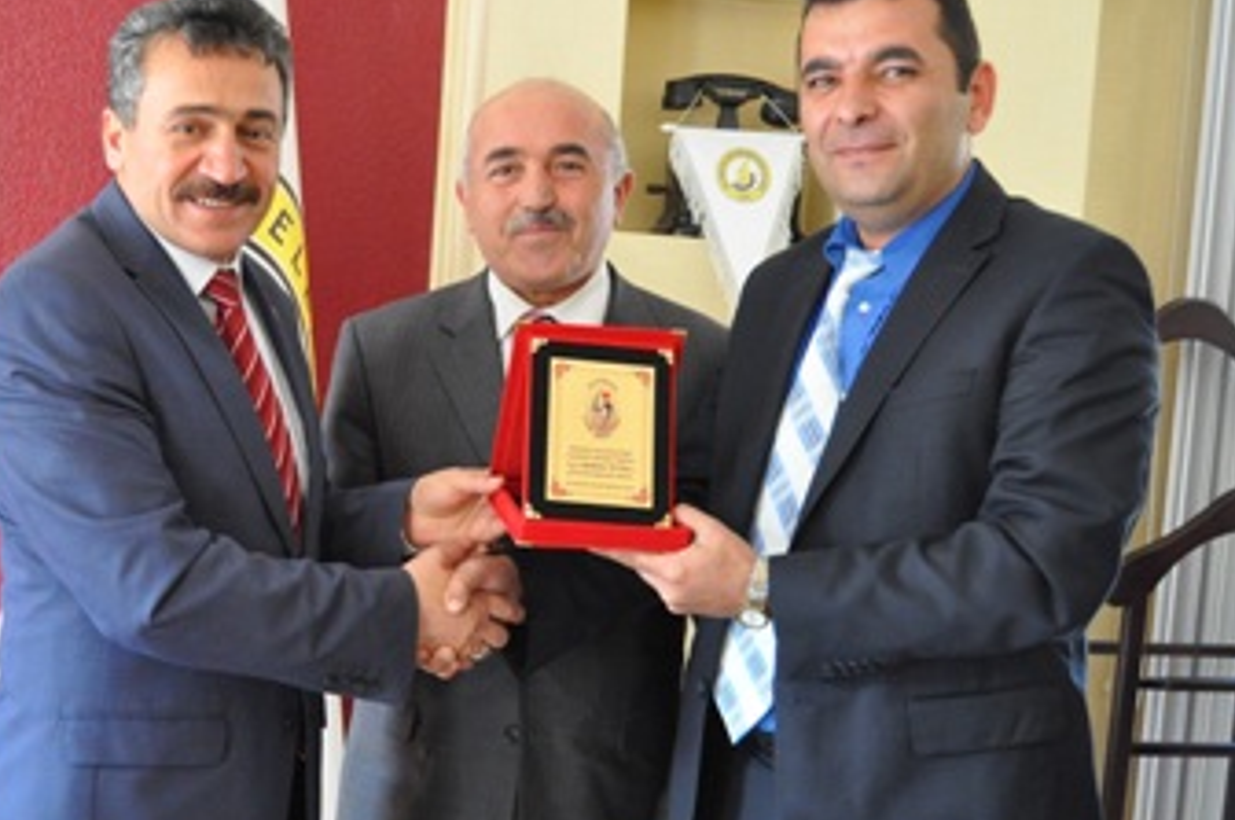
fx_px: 1918
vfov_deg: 24.1
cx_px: 426
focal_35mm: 56
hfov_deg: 35.4
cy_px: 416
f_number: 5
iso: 2500
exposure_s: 1/100
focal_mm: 28
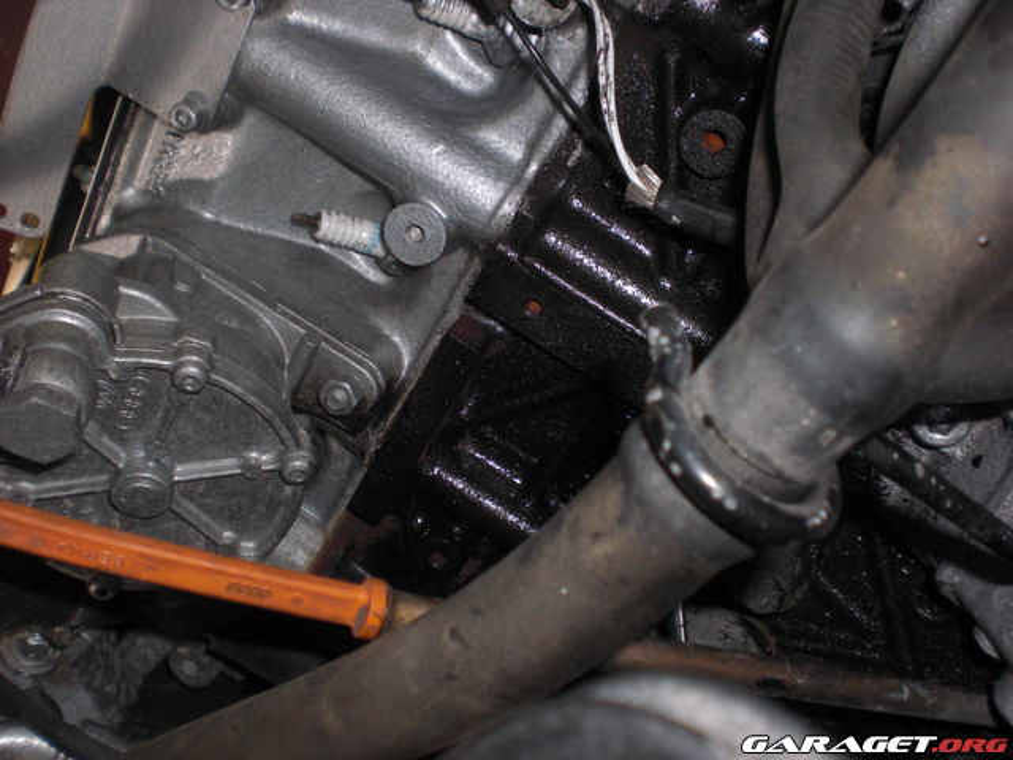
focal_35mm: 38
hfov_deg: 49.0
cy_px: 380
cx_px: 506
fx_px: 1112
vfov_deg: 37.7
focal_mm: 6.3
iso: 100
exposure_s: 1/30
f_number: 3.1
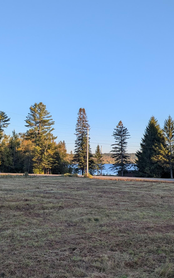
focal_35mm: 43
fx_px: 326
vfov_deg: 46.2
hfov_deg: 29.9
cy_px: 128
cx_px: 92
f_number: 1.68
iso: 21
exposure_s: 1/347
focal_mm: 6.9
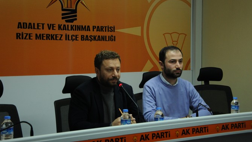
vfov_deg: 19.1
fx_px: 421
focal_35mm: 63
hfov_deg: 33.3
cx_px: 126
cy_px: 58
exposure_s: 1/60
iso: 1000
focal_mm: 40
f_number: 4.5
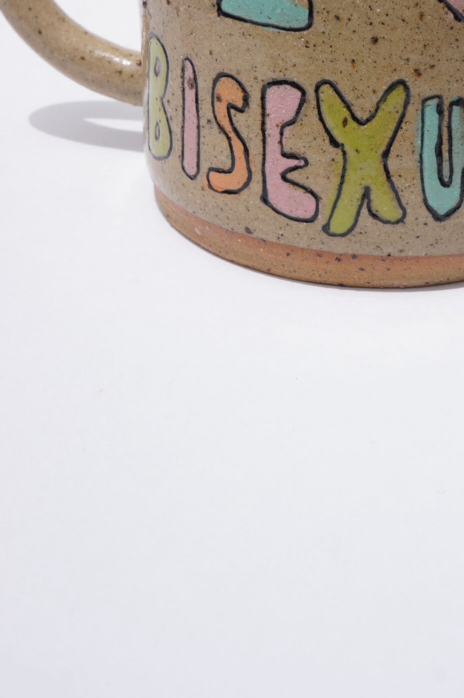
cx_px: 418
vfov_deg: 29.1
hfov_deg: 19.6
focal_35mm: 68
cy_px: 148
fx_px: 1317
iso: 100
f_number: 10
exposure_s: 1/200
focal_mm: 25
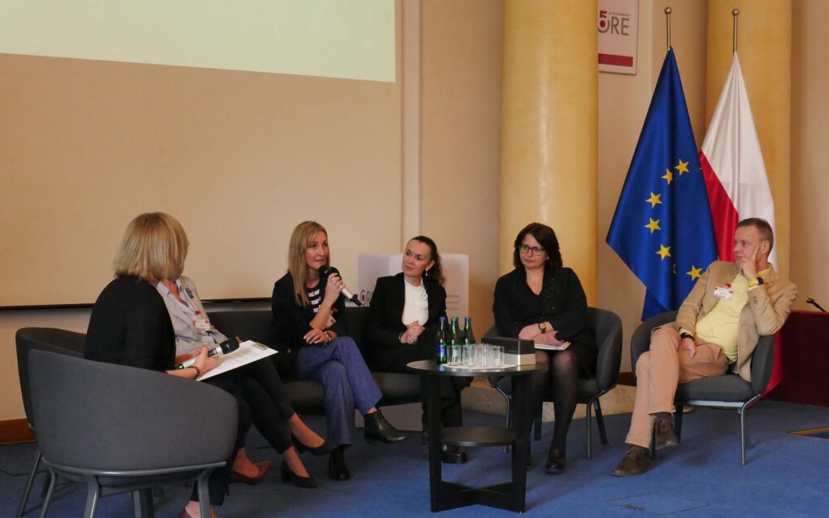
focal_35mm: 58
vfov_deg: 22.3
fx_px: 1310
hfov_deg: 35.1
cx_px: 411
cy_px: 306
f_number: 8
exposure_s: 1/50
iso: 3200
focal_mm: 27
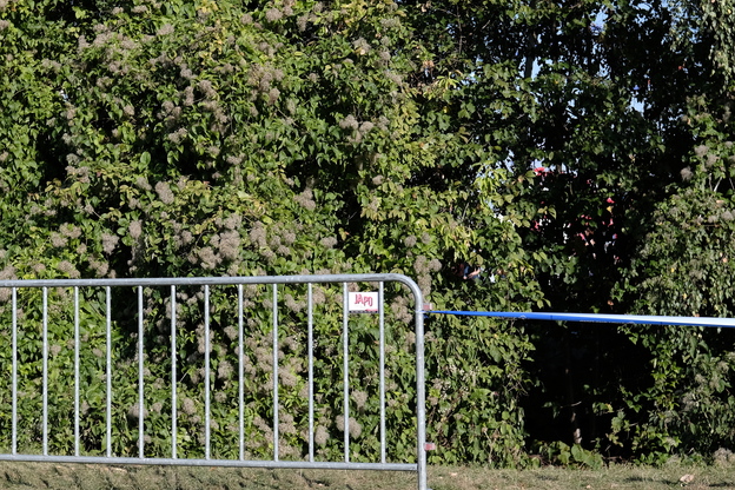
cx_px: 283
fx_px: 1674
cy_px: 204
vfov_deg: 16.6
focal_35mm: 82
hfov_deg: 24.7
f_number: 3.6
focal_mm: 33
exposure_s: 1/750
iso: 160
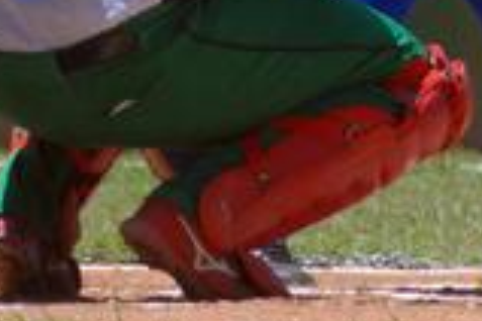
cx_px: 258
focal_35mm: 1077
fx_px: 14419
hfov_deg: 1.9
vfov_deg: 1.3
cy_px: -260
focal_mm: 190
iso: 400
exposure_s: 1/500
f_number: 9
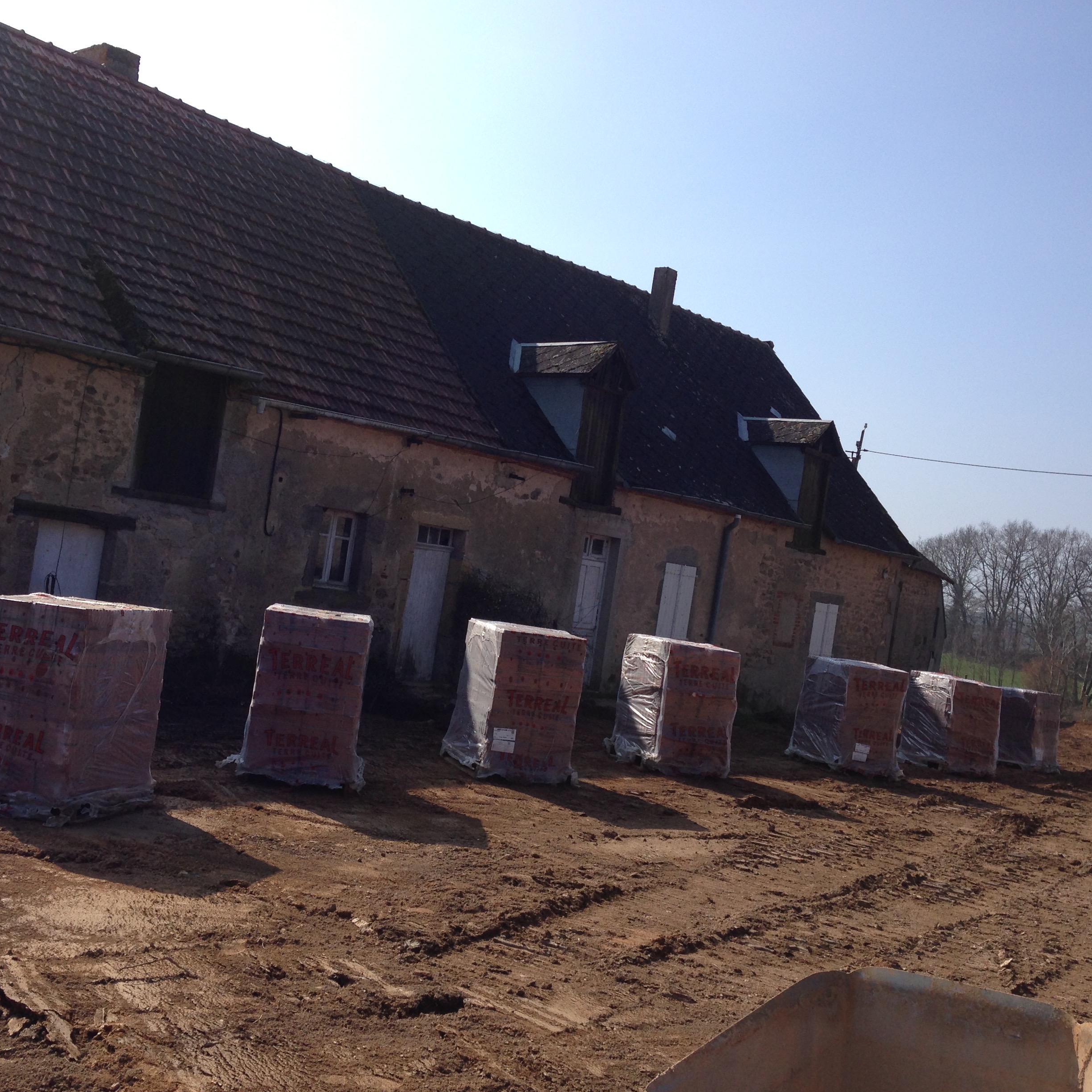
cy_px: 546
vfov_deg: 42.8
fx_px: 1392
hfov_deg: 42.7
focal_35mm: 39
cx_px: 464
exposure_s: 1/1695
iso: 50
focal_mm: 4.12
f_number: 2.4
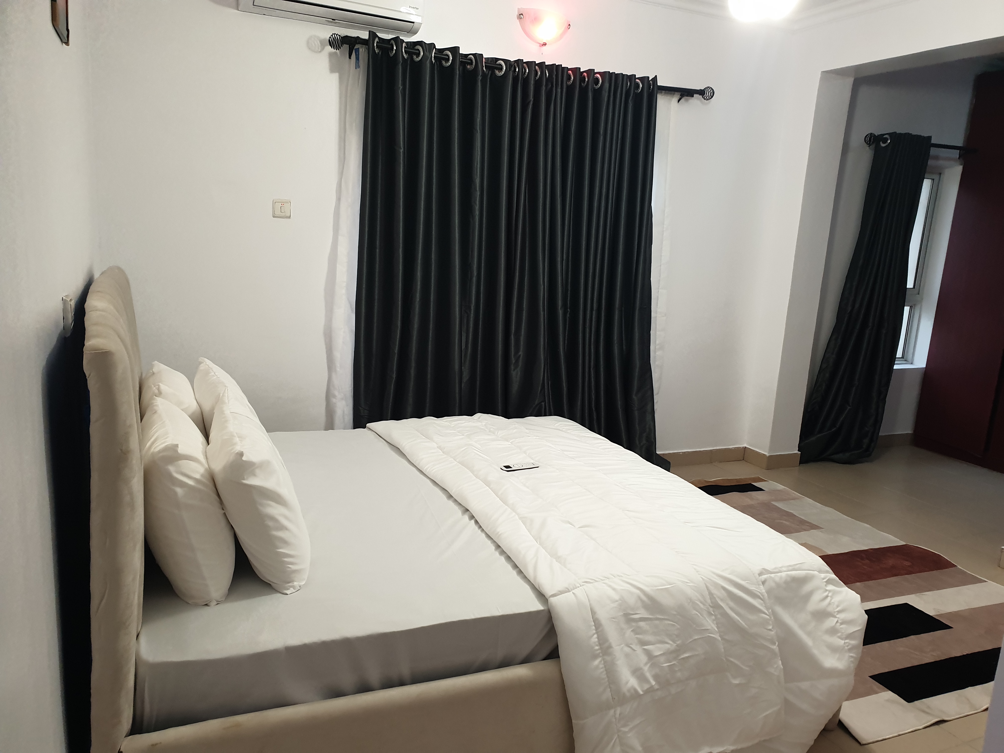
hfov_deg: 67.3
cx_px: 502
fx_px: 754
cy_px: 376
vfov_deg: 53.1
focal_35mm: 26
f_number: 2.4
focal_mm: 4.3
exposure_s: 1/50
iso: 200
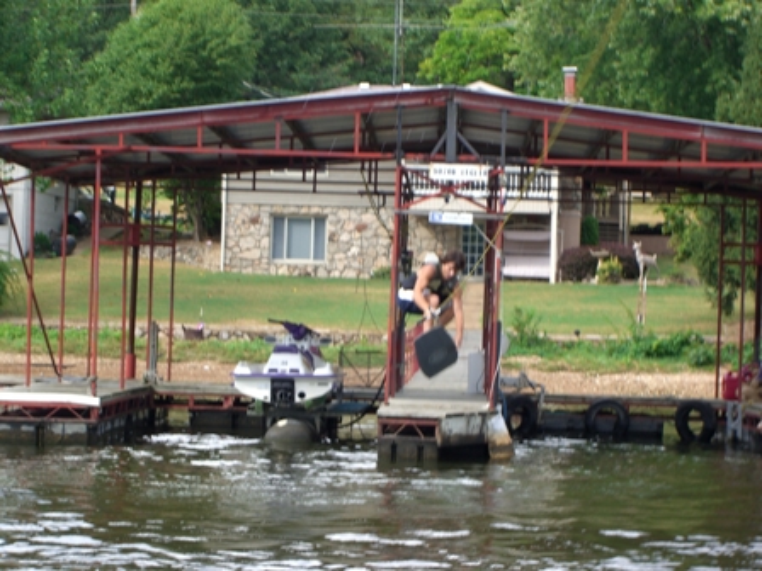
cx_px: 381
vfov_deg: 13.0
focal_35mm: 114
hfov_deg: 17.3
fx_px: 2509
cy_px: 286
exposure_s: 1/125
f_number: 5.1
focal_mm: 23.7
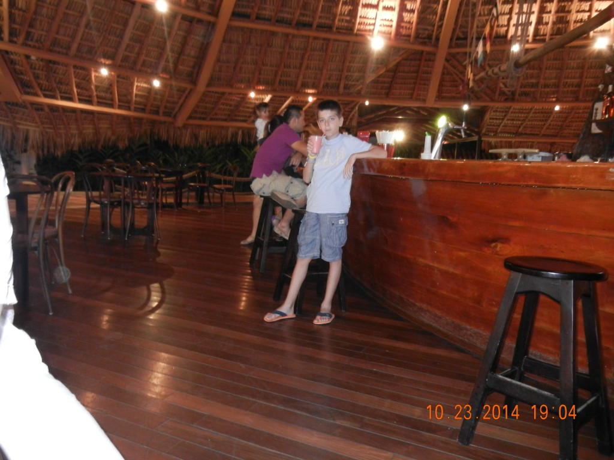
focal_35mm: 30
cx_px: 307
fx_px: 532
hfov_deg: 60.0
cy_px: 230
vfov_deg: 46.8
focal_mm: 5.4
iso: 605
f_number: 3.5
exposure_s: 1/2
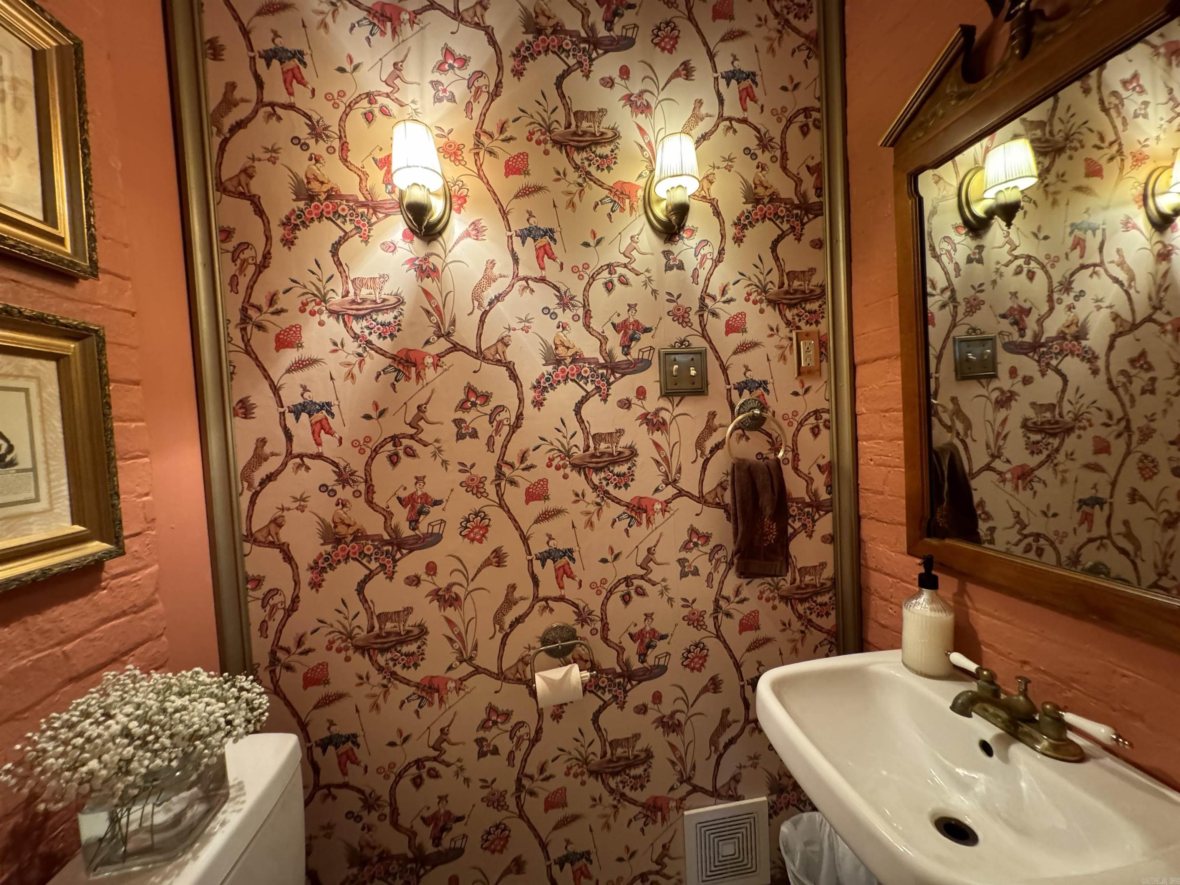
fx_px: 477
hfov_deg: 102.1
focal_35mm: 14
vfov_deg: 85.7
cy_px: 442
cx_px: 590
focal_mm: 2.22
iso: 1000
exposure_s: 1/40
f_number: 2.2
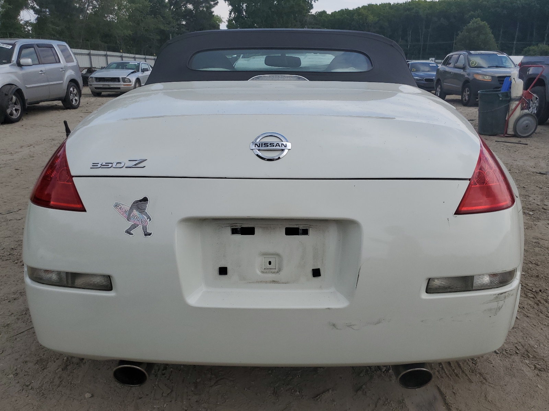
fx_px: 412
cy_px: 206
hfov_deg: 67.3
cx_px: 274
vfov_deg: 53.1
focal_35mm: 26
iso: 50
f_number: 1.5
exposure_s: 1/2500
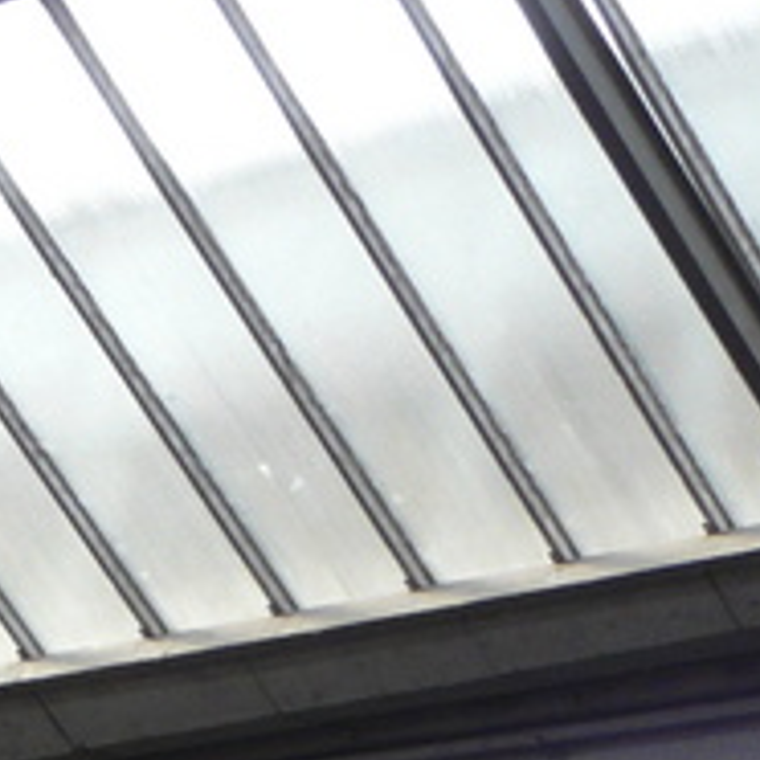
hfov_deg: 8.5
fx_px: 4719
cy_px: 1508
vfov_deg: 8.7
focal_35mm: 190
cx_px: -1001
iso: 100
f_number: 3.2
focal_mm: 6.5
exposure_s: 1/80
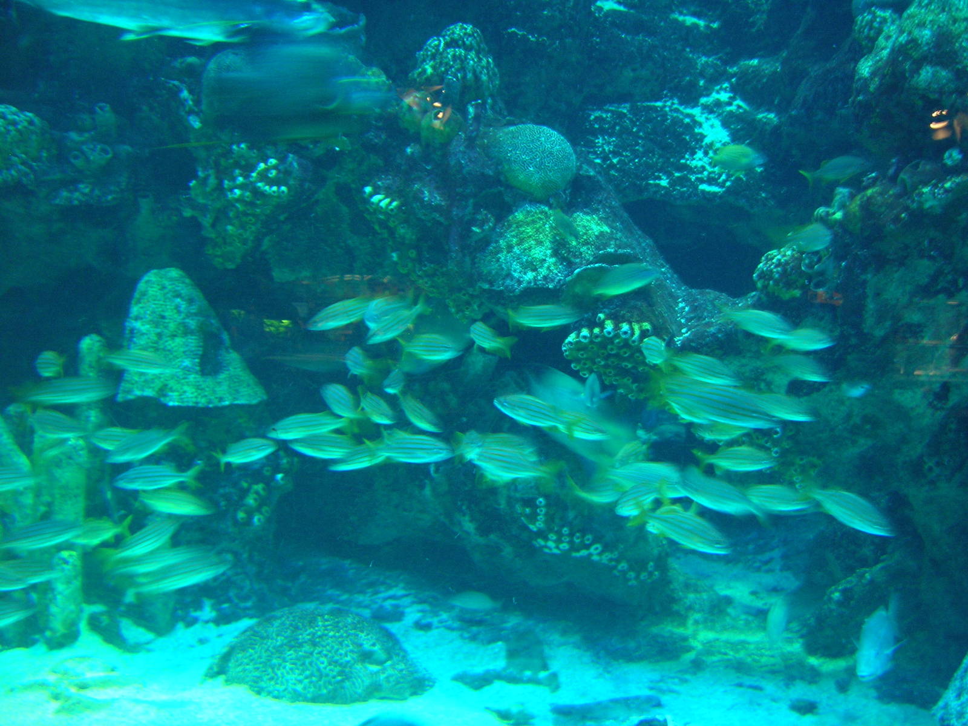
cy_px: 363
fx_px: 951
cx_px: 484
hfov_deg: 54.0
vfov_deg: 41.8
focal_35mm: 34
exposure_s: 1/2.6
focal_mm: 5.7
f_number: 2.9
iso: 100
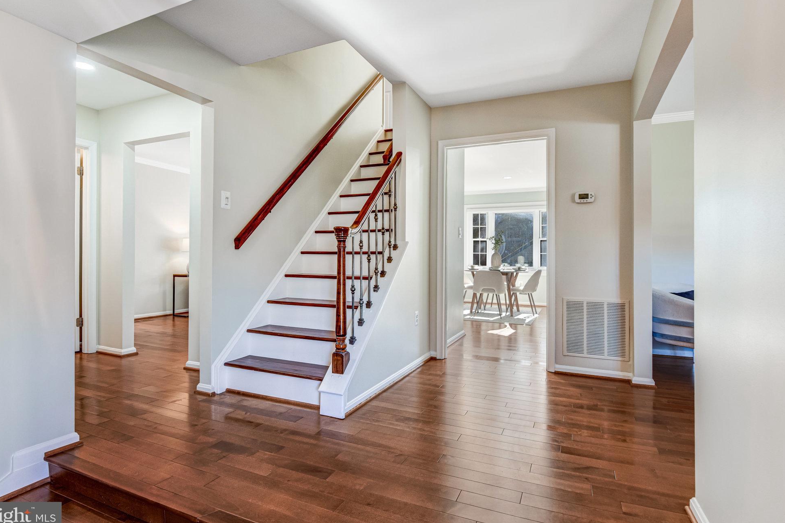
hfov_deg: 90.0
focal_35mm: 18
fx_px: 392
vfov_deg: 67.4
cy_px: 255
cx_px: 387
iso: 400
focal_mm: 17
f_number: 8
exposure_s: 1/20
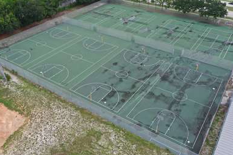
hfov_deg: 57.2
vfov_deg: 40.0
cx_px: 112
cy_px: 77
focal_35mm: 33
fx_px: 214
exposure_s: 1/240
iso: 100
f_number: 5
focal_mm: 10.26
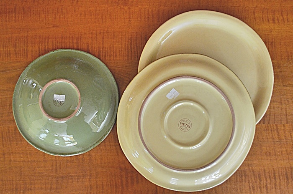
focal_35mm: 36
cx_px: 146
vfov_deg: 36.8
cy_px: 97
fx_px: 293
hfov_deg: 53.2
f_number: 4
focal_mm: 24
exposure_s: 1/15
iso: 1100
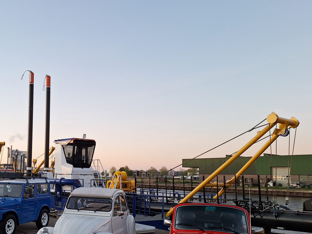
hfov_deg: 50.5
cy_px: 152
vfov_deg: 40.3
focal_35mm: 35
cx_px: 79
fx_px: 316
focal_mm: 5.54
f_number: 1.8
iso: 50
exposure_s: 1/100
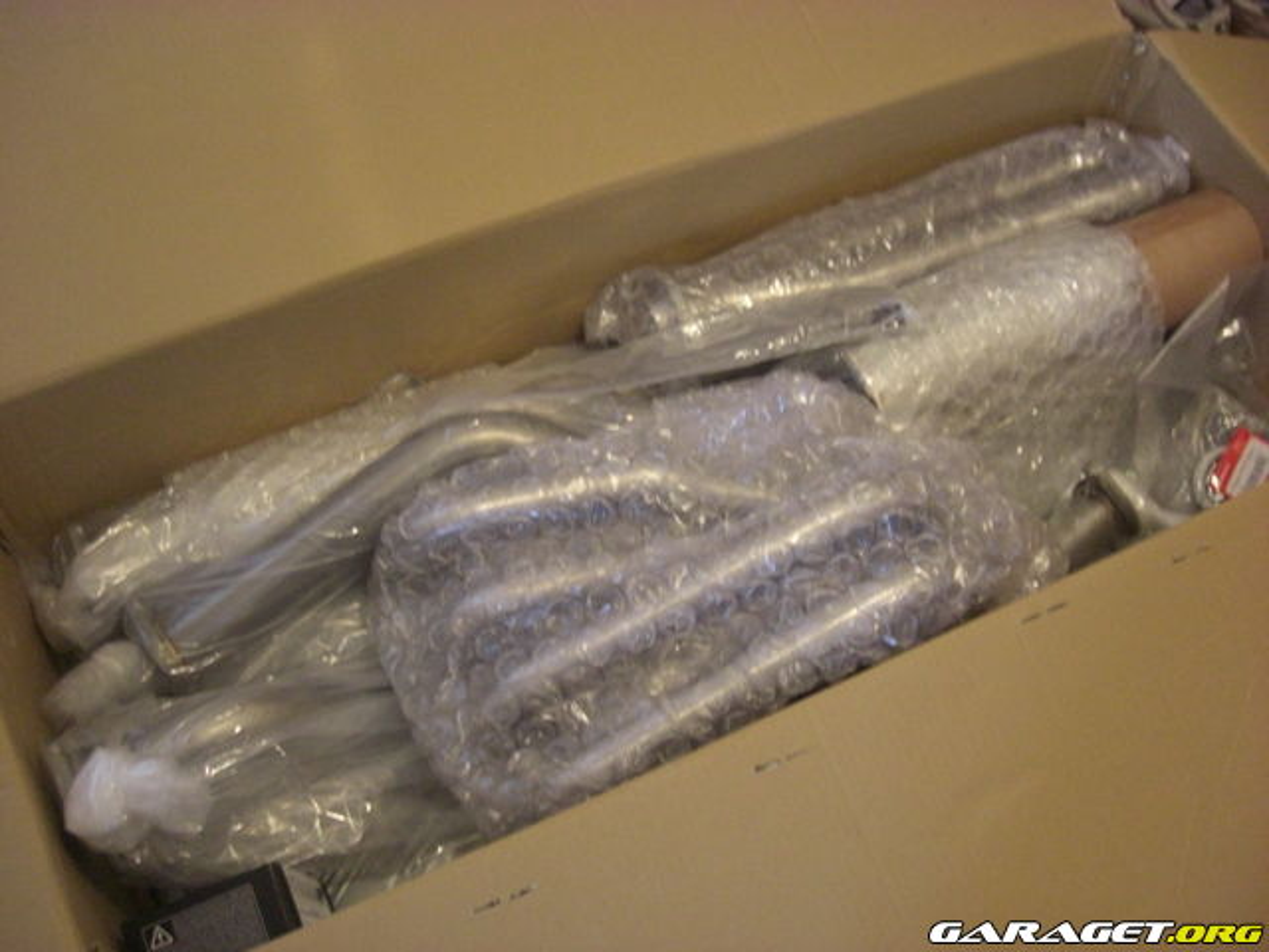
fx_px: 1393
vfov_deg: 37.7
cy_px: 476
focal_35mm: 38
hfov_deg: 49.0
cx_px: 634
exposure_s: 1/15
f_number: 2.8
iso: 800
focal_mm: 7.9
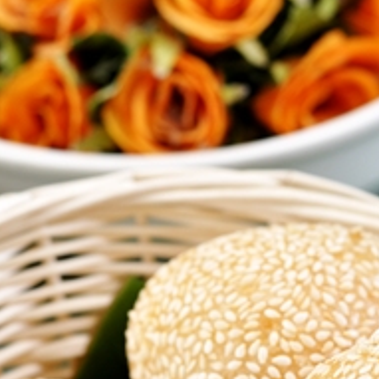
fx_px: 2069
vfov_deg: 10.5
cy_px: 258
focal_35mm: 167
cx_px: 256
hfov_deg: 10.5
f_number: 5
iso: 400
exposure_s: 1/100
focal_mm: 50
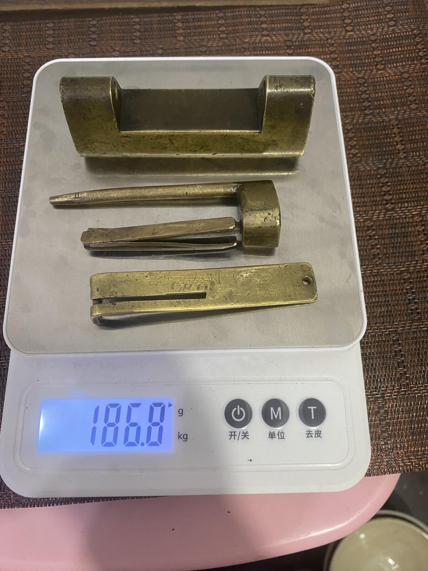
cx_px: 214
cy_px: 286
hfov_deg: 53.1
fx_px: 429
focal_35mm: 26
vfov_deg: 67.3
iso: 200
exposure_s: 1/50
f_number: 1.8
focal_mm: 4.25
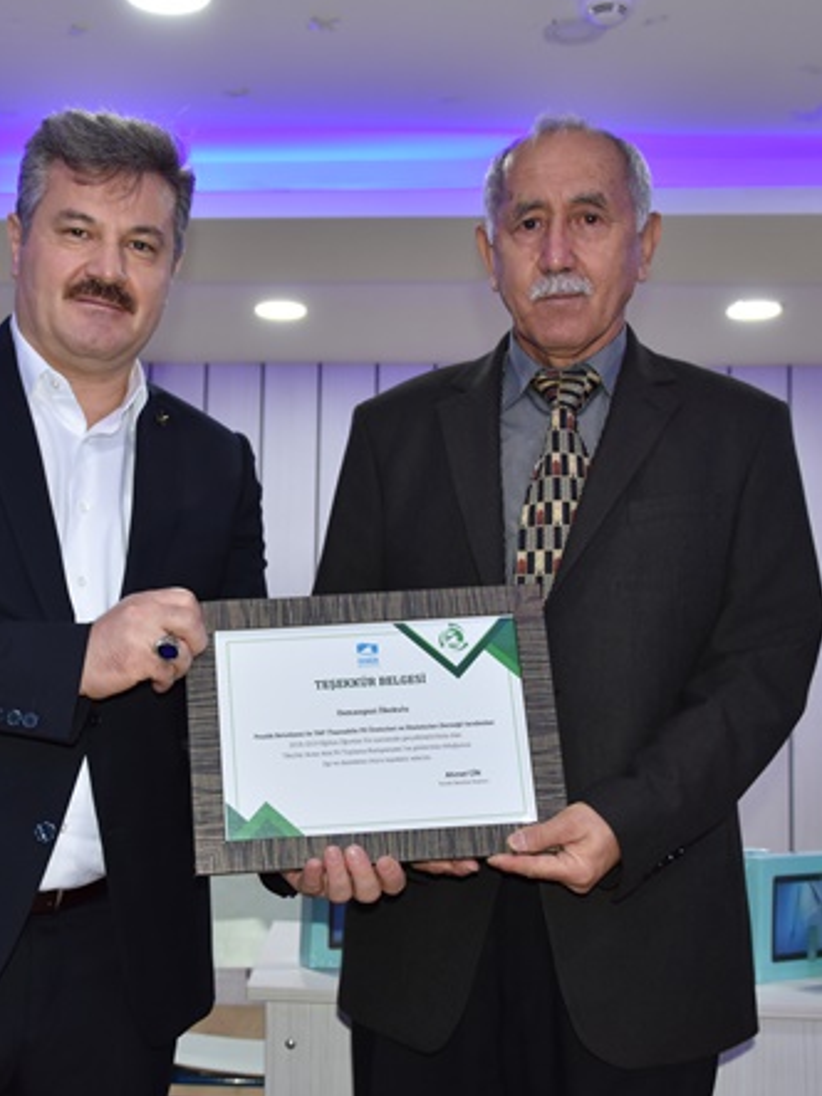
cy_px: 548
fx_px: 1520
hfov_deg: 29.9
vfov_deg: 39.7
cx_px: 228
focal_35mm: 48
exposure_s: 1/60
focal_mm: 22
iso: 560
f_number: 3.5
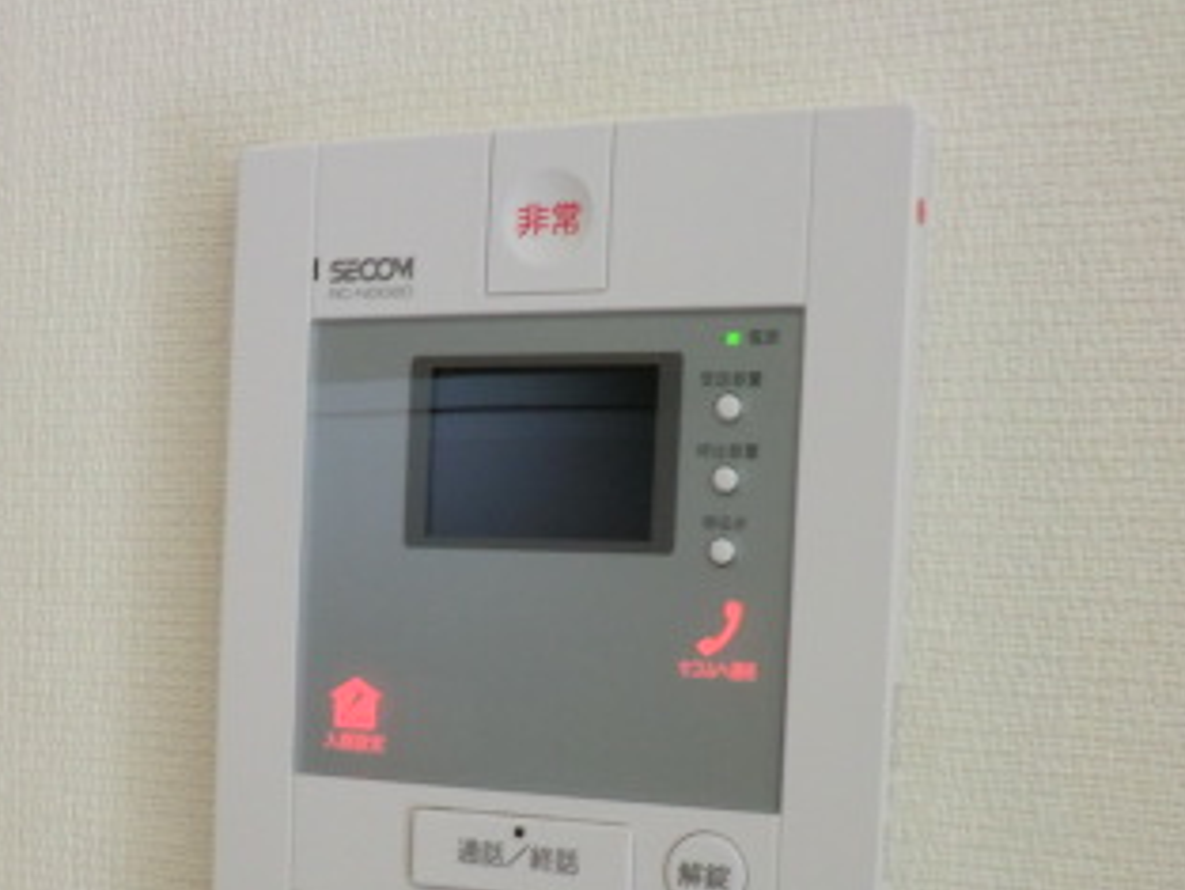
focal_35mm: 49
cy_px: 742
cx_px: 549
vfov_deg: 28.9
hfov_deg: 38.9
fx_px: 1678
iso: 100
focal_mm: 4.3
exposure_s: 1/60
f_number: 3.2
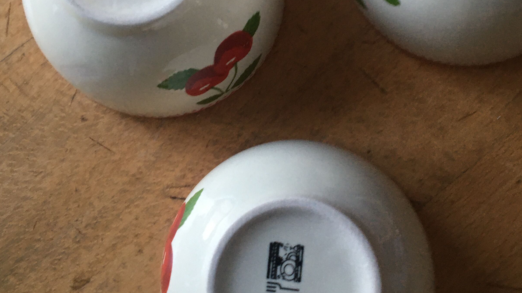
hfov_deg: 39.1
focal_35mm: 53
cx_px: 282
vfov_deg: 22.5
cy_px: 91
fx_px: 734
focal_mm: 4.15
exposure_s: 1/33
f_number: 2.2
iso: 125
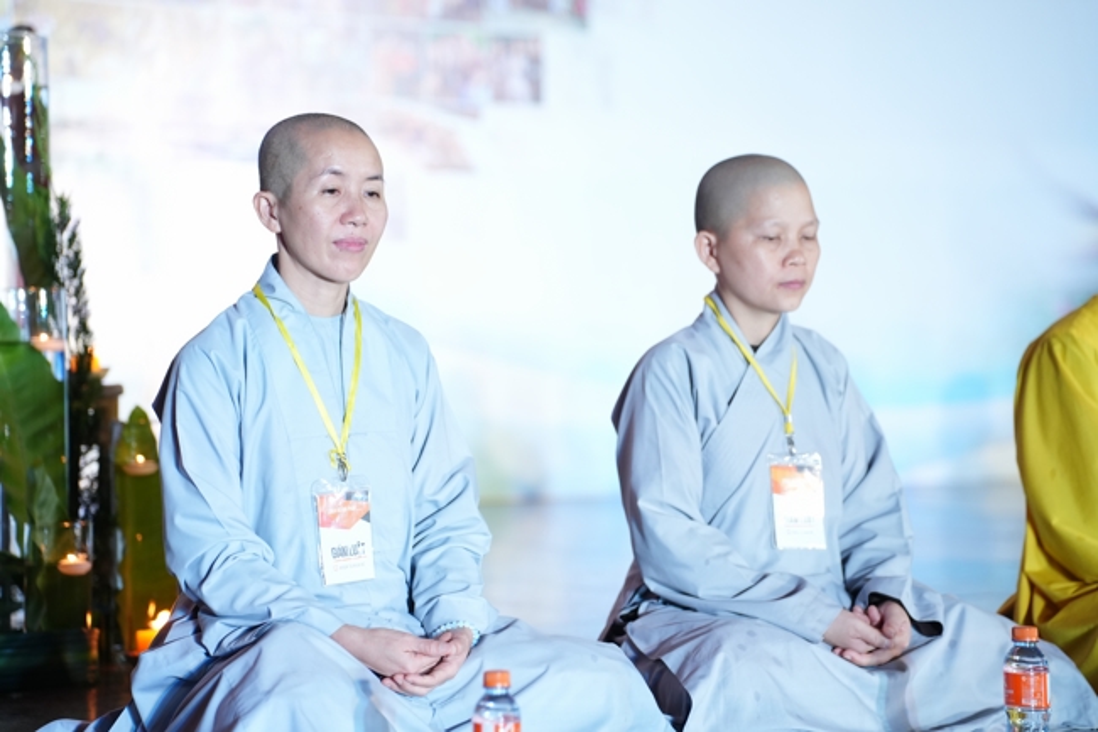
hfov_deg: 20.2
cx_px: 549
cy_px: 366
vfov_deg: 13.5
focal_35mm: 101
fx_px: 3080
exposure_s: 1/200
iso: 1600
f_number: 2.8
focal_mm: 101
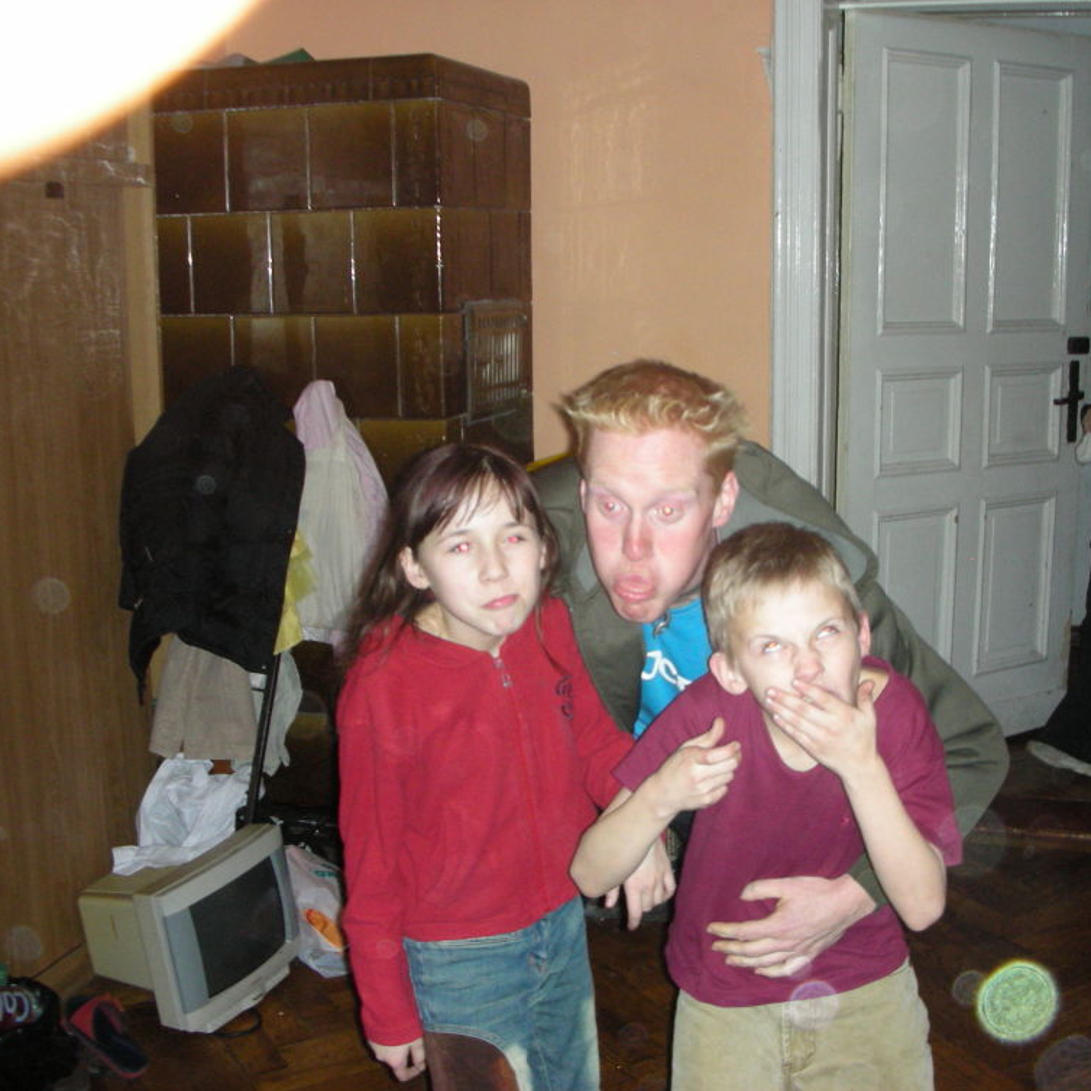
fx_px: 1498
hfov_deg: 39.9
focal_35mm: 42
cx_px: 619
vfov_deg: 40.0
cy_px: 537
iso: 183
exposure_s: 1/60.1
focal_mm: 5.8
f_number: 3
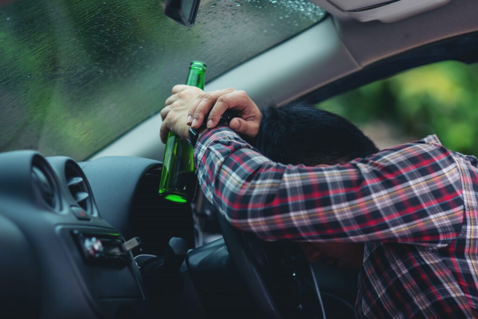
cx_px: 239
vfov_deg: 10.2
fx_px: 1793
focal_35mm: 135
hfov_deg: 15.2
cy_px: 160
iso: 200
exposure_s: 1/160
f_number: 2.8
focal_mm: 135
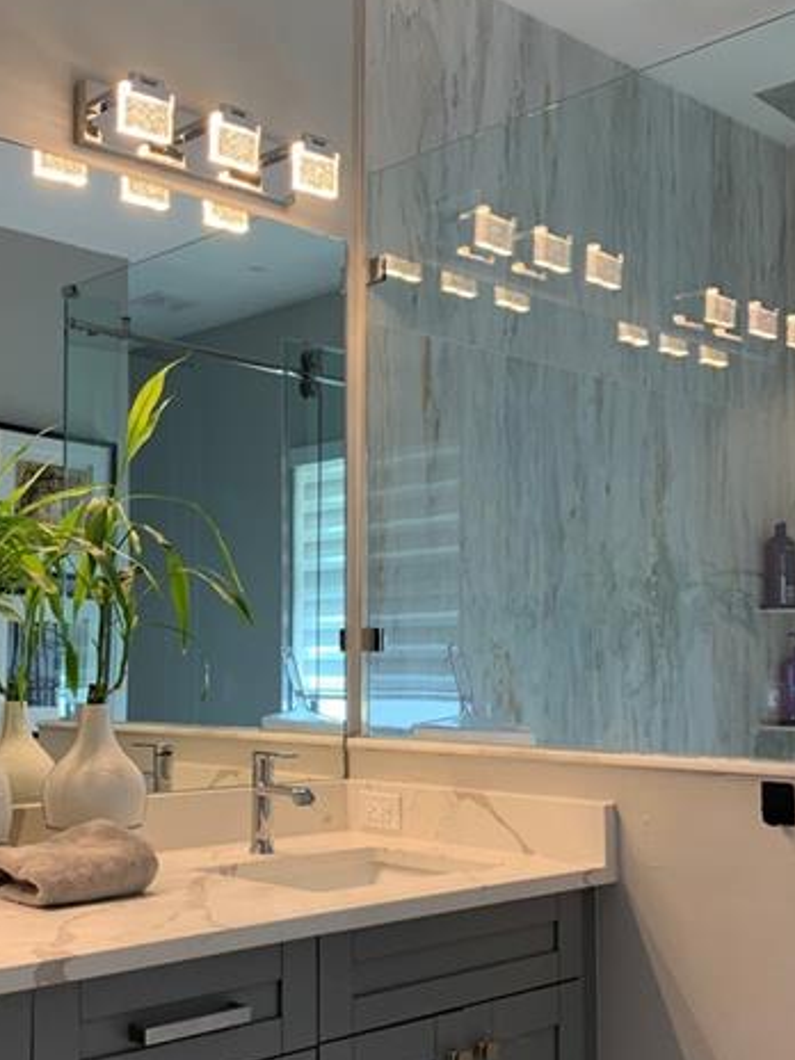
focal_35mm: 43
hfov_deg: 33.3
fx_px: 1317
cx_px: 274
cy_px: 628
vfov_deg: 43.7
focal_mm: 4.25
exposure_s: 1/60
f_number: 1.8
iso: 64
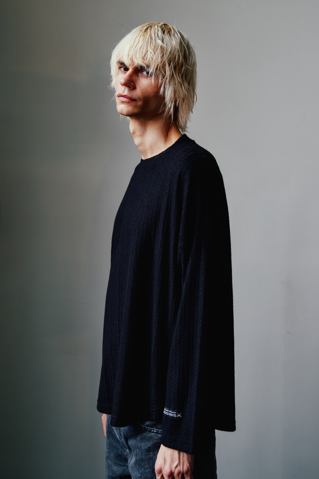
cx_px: 160
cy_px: 240
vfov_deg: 30.1
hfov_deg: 20.3
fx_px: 890
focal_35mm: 67
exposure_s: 1/100
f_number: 3.5
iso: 160
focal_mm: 67
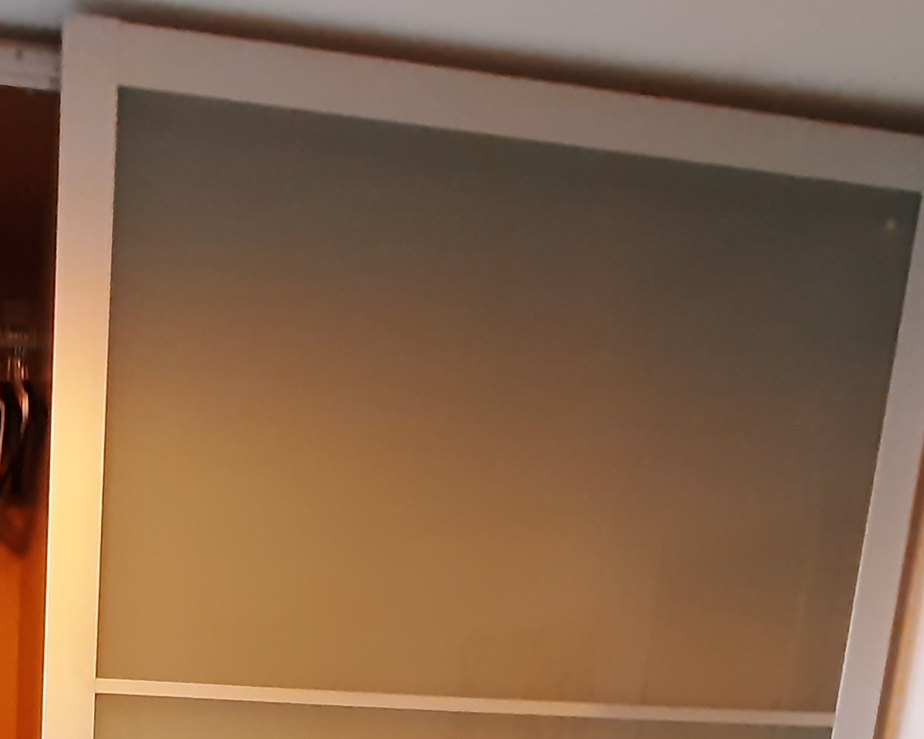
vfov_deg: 34.5
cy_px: 891
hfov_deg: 46.9
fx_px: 930
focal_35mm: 34
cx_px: 73
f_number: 2.2
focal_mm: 1.42
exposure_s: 1/25
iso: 400
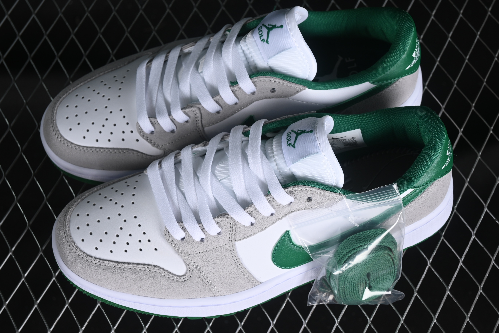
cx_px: 248
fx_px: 1053
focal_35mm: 76
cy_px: 165
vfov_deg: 18.0
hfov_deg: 26.6
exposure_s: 1/80
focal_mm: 50
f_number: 7.1
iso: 160
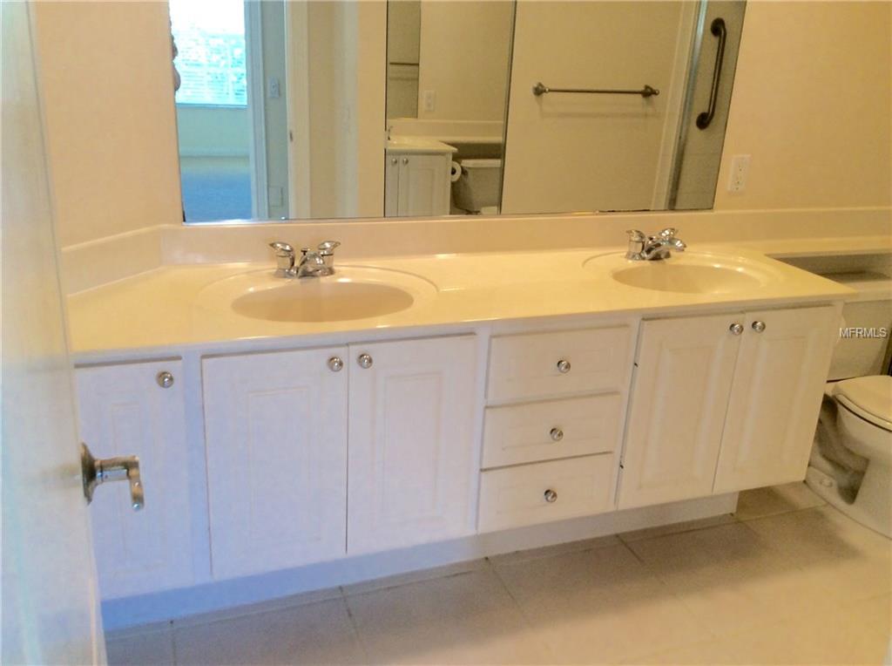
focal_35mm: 32
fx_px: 823
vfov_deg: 44.0
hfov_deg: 56.9
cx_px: 446
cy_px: 333
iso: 50
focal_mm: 3.3
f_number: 2.4
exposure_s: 1/24
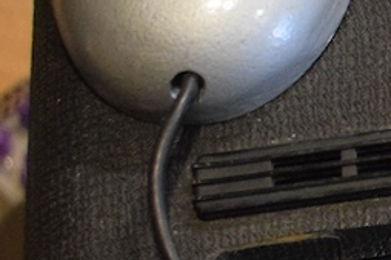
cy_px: 162
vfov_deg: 5.7
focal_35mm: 239
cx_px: 1147
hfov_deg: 7.6
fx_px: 2593
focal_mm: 27
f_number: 4
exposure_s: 1/60
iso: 3600
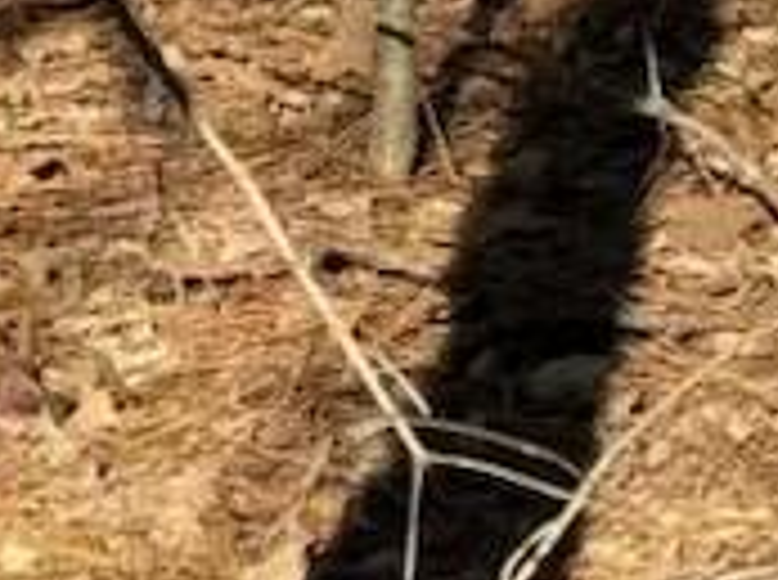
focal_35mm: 178
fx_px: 3992
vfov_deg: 7.3
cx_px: 2249
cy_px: -1191
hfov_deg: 9.2
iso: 80
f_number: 1.78
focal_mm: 6.76
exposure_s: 1/1122
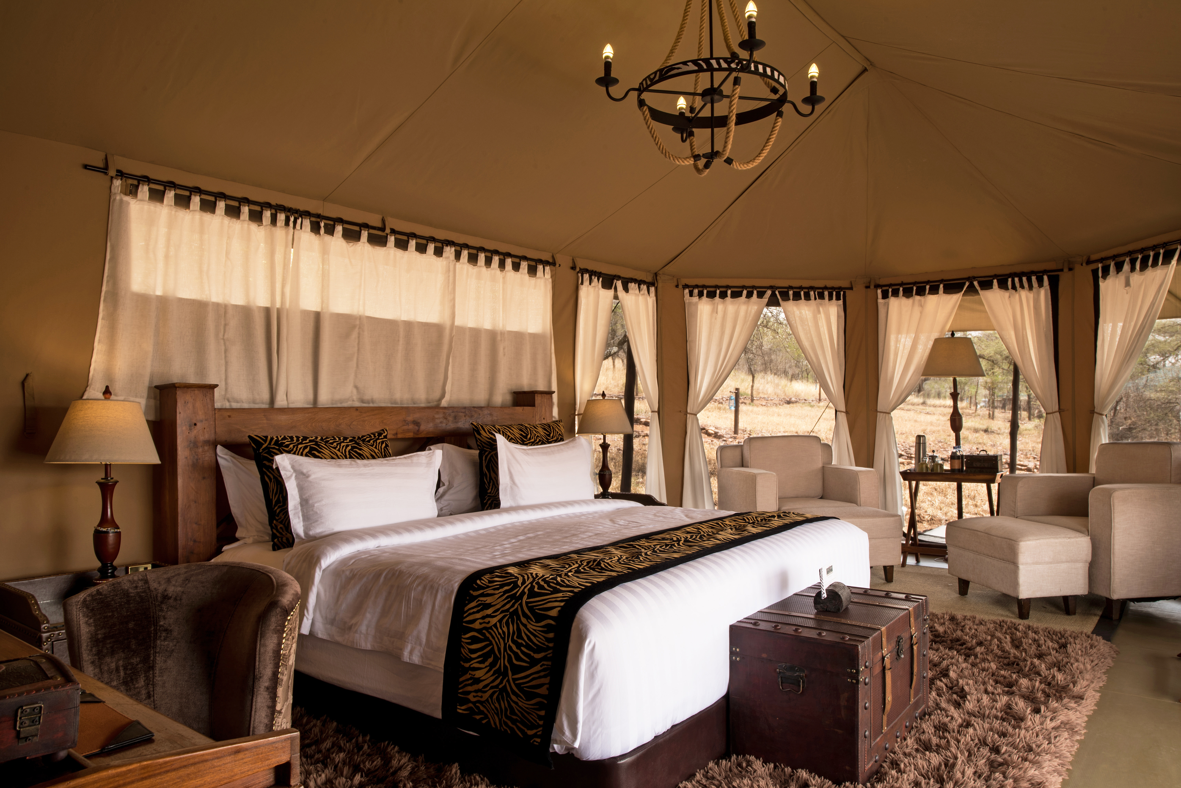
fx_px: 788
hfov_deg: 73.7
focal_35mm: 24
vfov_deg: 53.2
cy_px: 394
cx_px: 590
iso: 100
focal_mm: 24
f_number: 14
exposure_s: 1/10
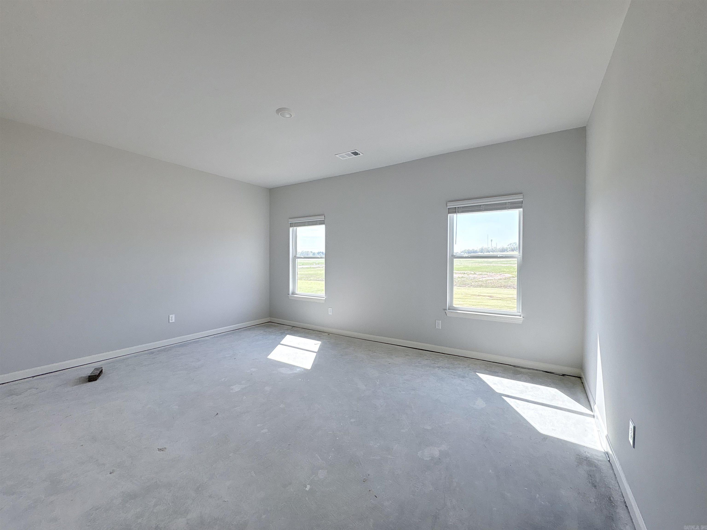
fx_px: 286
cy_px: 265
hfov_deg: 102.1
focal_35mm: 14
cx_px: 354
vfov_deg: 85.7
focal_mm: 2.22
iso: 64
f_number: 2.2
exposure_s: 1/548
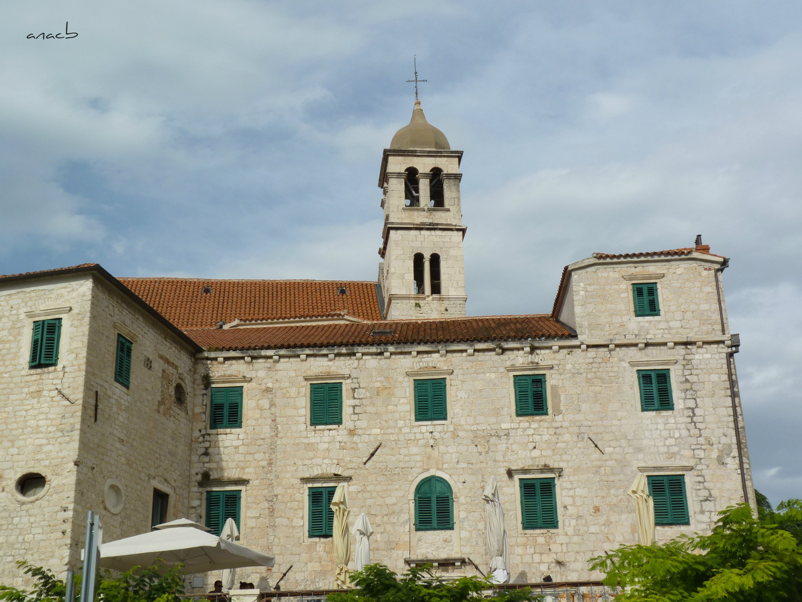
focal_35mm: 52
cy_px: 301
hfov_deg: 36.8
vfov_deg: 28.0
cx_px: 401
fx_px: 1205
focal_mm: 9.2
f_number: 6.3
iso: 80
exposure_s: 1/500
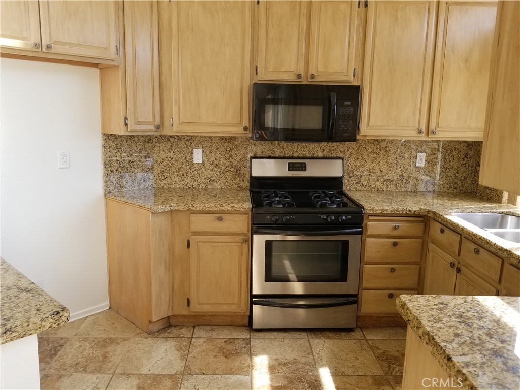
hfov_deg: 67.3
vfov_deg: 53.1
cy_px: 195
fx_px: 391
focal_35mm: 26
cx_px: 260
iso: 50
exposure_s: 1/233
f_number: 1.7
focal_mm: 4.25
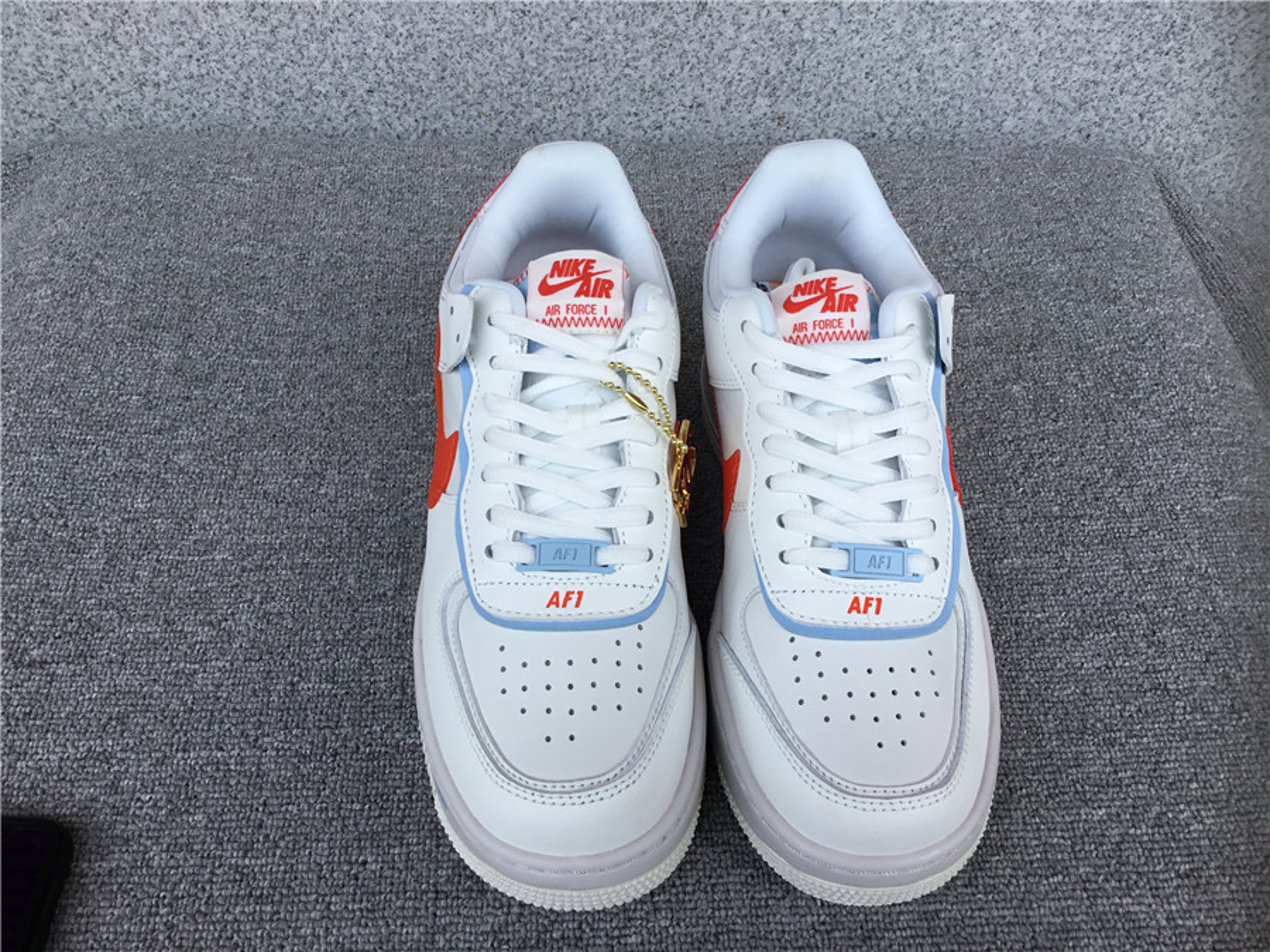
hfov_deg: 58.4
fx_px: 1137
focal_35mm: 31
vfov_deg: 45.4
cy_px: 476
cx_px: 635
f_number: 2.4
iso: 25
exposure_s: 1/543
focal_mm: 3.3
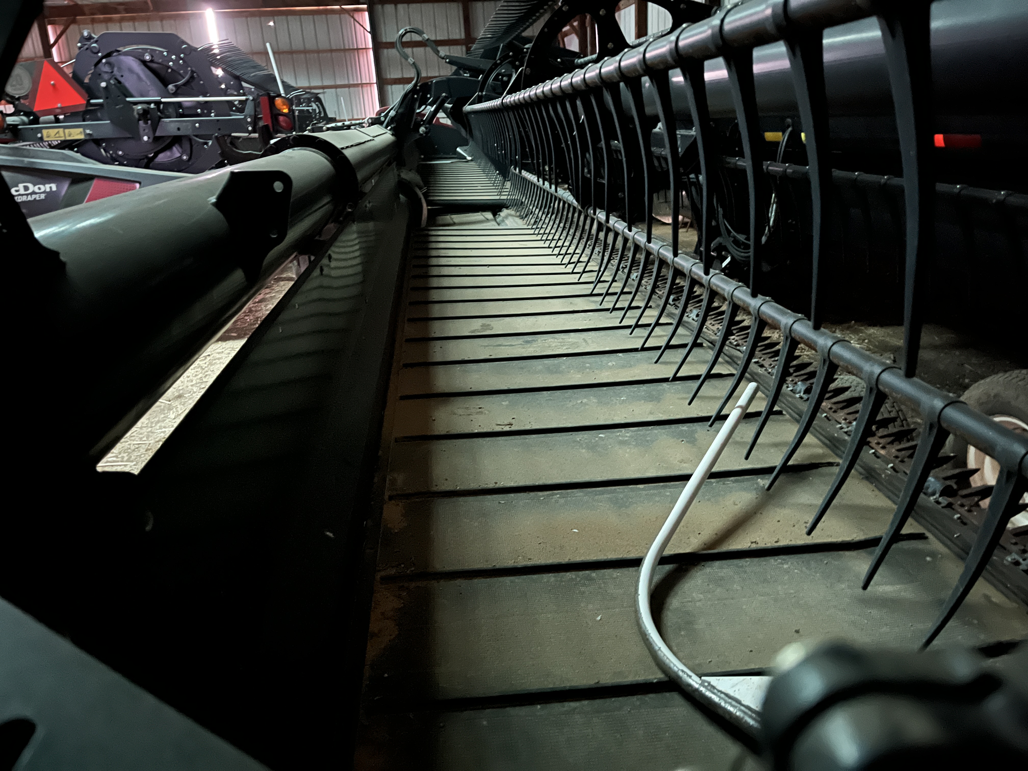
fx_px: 772
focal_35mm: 26
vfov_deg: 53.1
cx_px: 514
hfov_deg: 67.3
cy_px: 386
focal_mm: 5.1
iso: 2500
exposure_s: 1/5
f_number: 1.6
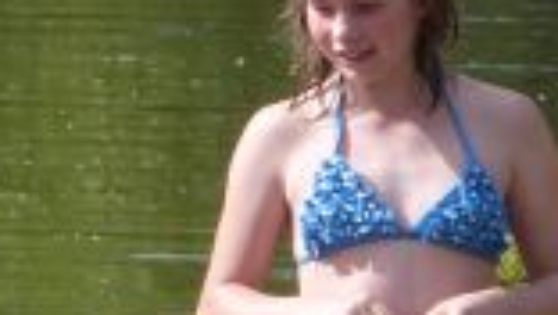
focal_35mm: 1322
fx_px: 19574
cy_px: 494
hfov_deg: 1.6
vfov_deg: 0.9
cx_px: -415
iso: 100
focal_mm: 42.4
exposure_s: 1/320
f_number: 5.6
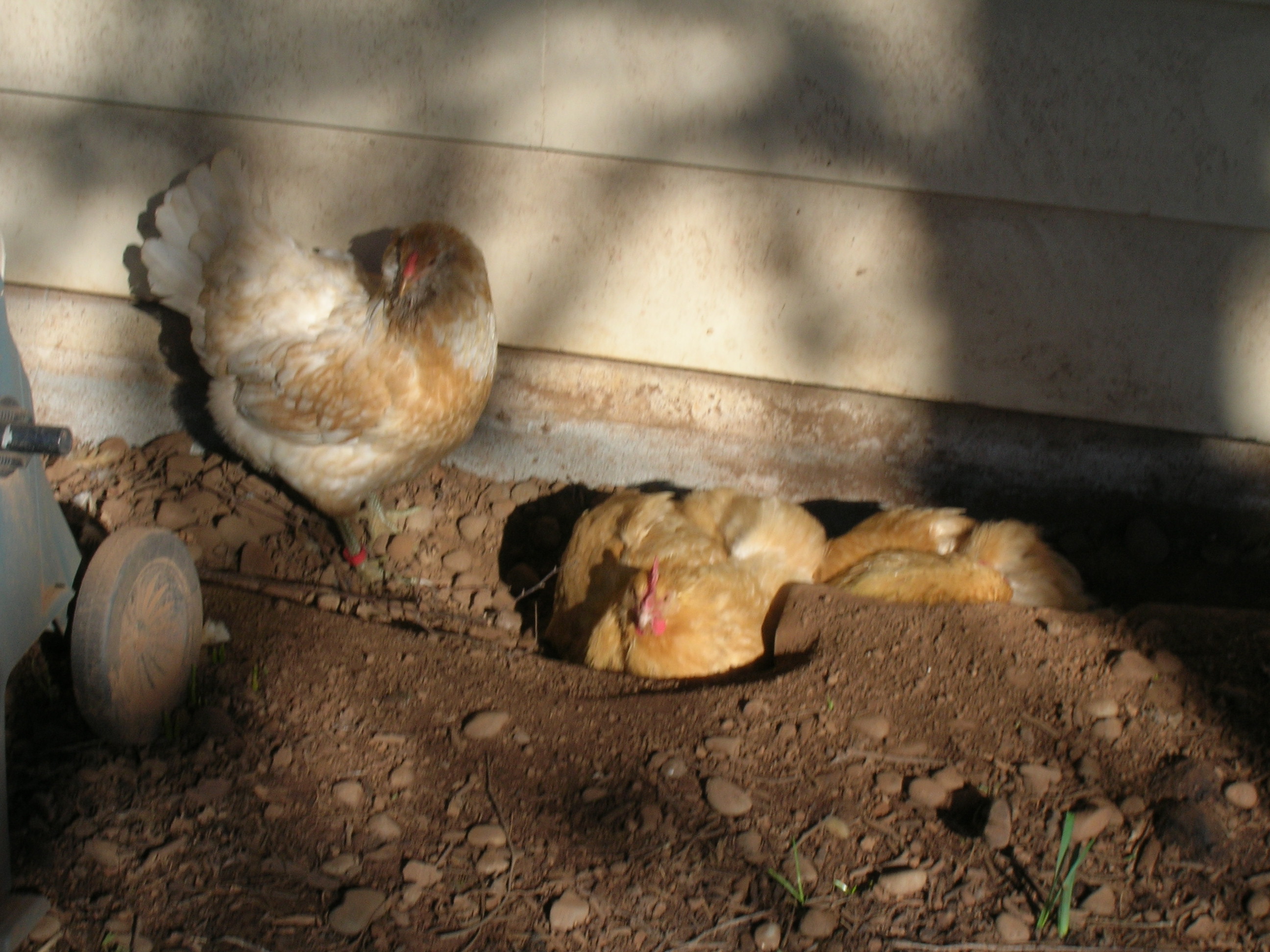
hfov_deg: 19.8
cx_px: 635
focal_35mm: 99
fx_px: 3632
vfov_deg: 14.9
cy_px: 476
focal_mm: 16.4
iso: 50
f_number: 8.1
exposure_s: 1/96.4
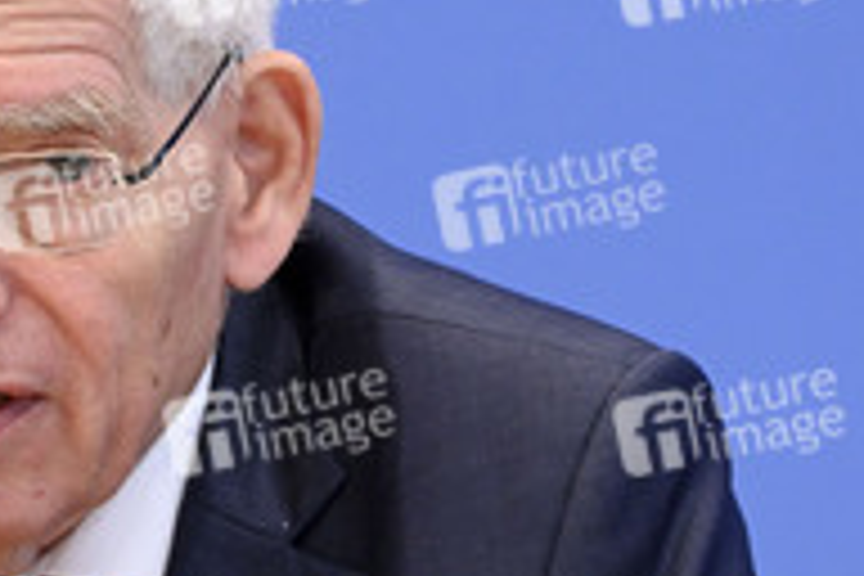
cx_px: 160
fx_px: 6767
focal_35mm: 282
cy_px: 310
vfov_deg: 4.9
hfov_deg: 7.3
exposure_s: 1/500
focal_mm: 120
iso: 4000
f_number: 5.6
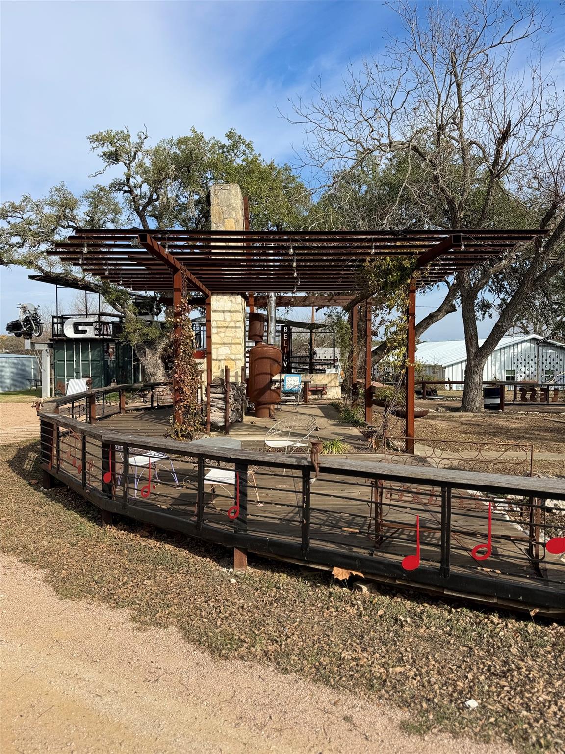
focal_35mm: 24
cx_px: 282
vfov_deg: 71.6
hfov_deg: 56.8
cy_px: 377
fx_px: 522
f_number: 1.78
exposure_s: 1/3597
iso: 80
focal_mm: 6.76
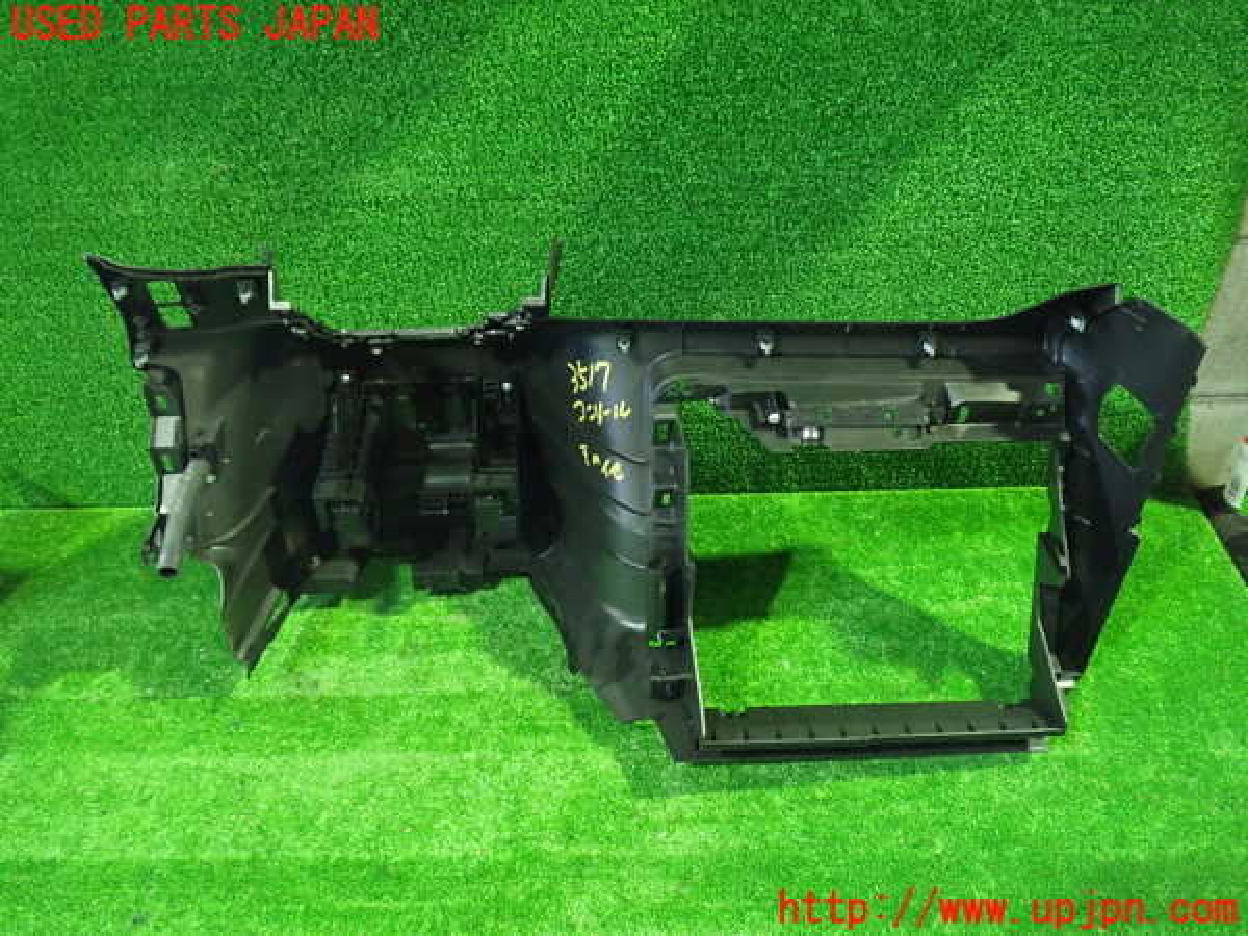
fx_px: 1082
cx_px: 624
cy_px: 468
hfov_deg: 60.0
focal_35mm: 30
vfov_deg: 46.8
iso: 800
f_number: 2.3
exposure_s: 1/20
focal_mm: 5.4
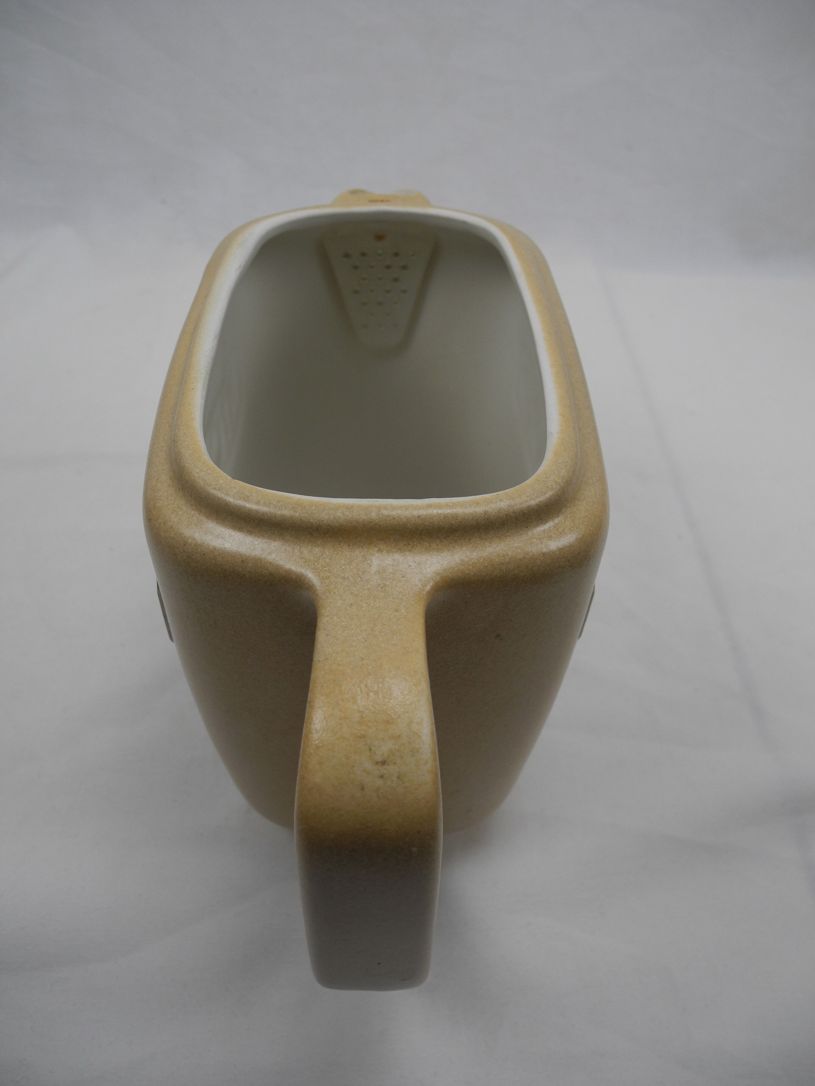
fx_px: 879
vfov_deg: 63.4
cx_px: 408
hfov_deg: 49.7
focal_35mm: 28
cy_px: 543
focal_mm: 6
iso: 100
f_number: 2.8
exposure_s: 1/162
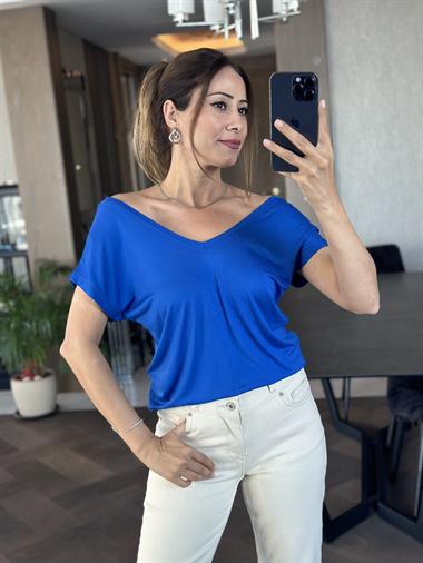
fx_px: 781
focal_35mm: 48
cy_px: 282
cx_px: 212
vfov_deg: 39.6
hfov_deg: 30.3
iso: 125
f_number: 1.78
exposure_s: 1/60
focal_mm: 6.86
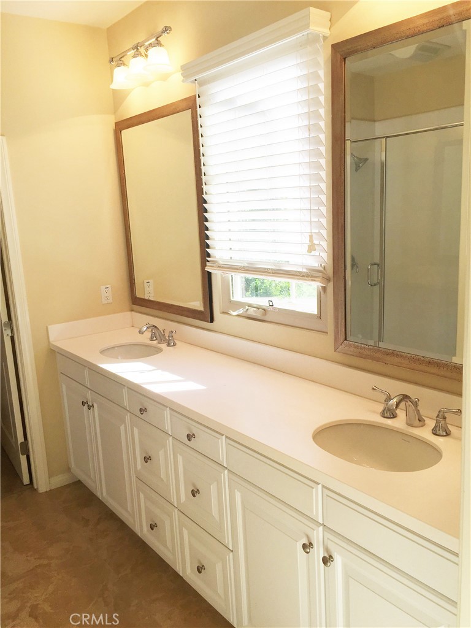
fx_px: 526
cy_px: 314
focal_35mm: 29
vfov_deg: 61.7
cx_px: 236
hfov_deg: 48.2
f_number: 2.2
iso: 32
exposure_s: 1/338
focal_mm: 4.15
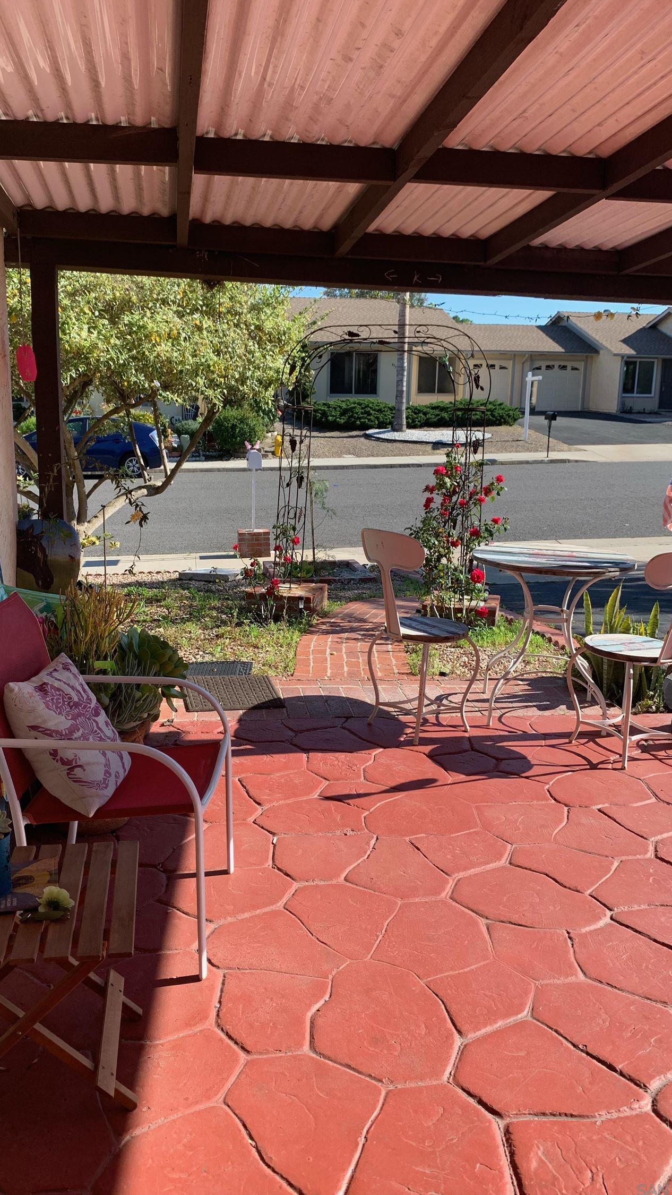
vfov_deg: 66.1
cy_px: 590
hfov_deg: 40.2
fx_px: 918
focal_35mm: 29
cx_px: 306
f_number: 1.8
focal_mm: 4.25
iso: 25
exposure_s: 1/972
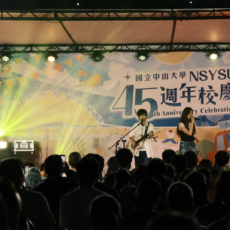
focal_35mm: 154
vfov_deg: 11.3
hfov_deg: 11.3
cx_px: 155
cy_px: 115
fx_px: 1158
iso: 1600
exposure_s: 1/160
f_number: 4
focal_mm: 80
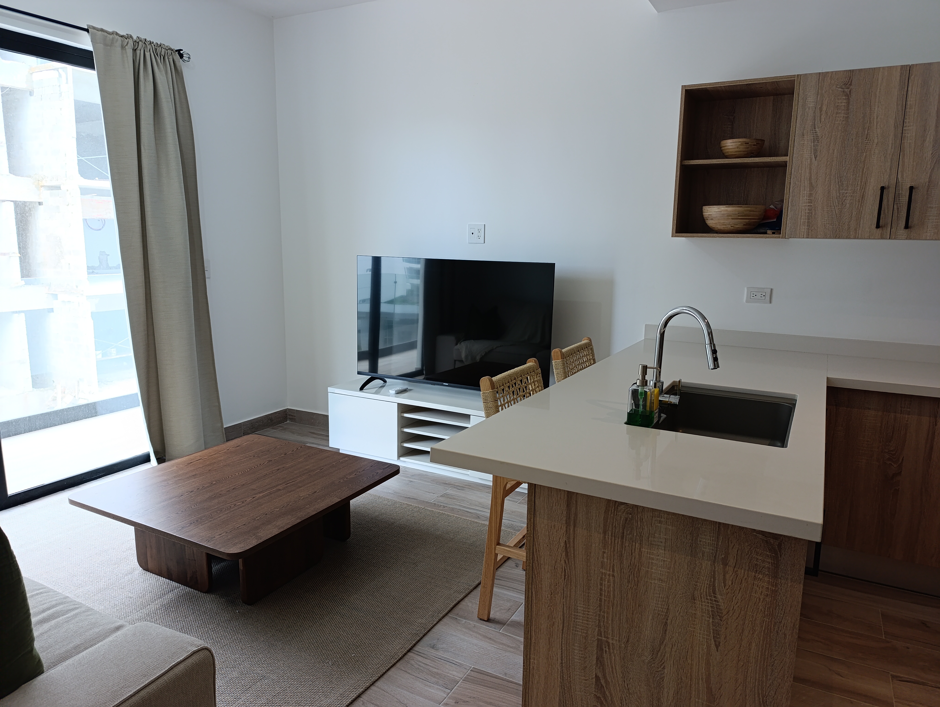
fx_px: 625
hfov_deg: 73.8
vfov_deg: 59.0
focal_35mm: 23
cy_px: 354
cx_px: 470
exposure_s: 1/100
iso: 320
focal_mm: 6.14
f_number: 1.6
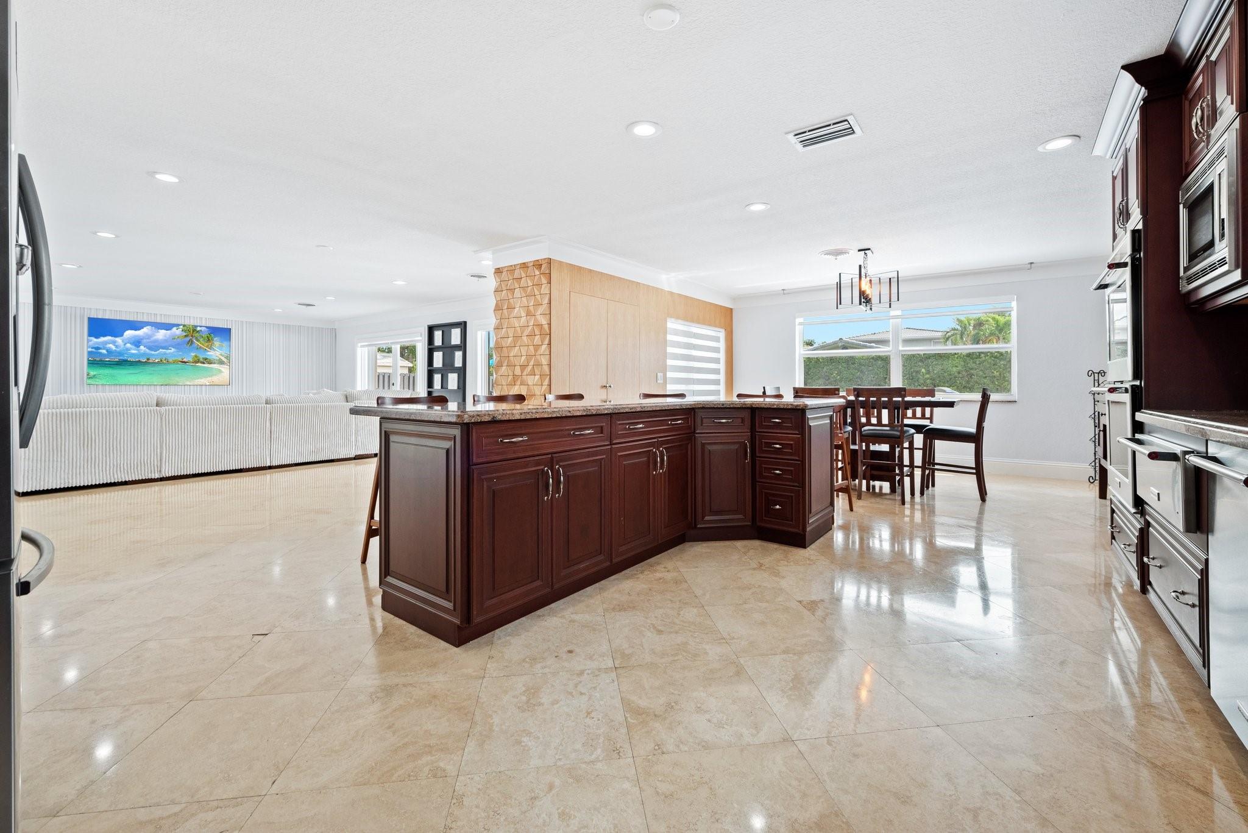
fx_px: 485
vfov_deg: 81.3
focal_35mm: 14
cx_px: 624
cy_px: 416
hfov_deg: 104.2
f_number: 8
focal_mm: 14
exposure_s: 1/25
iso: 200
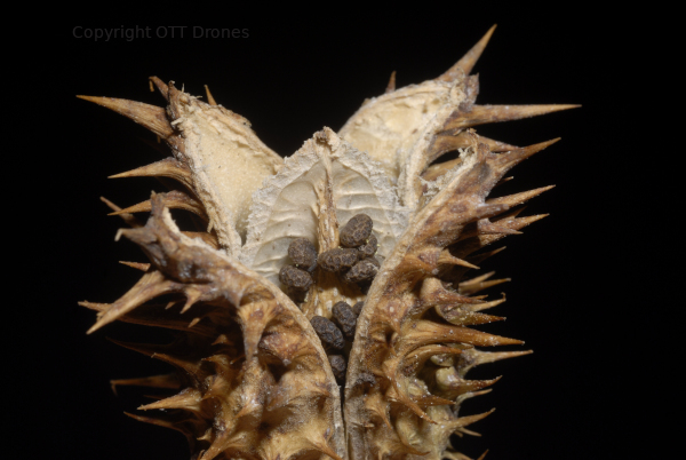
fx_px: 1574
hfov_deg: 24.6
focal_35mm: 82
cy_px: 230
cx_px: 343
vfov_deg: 16.6
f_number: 16
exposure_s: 1/250
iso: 100
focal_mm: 55
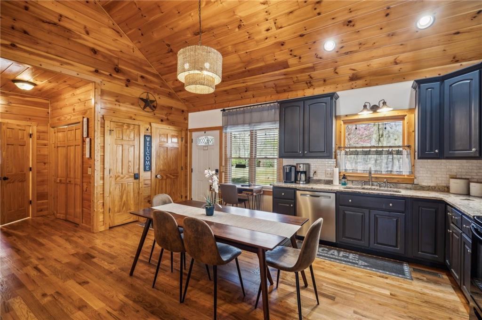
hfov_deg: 96.8
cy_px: 160
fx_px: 214
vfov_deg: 73.7
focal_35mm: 16
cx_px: 241
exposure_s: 1/10
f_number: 5.6
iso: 400
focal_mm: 16
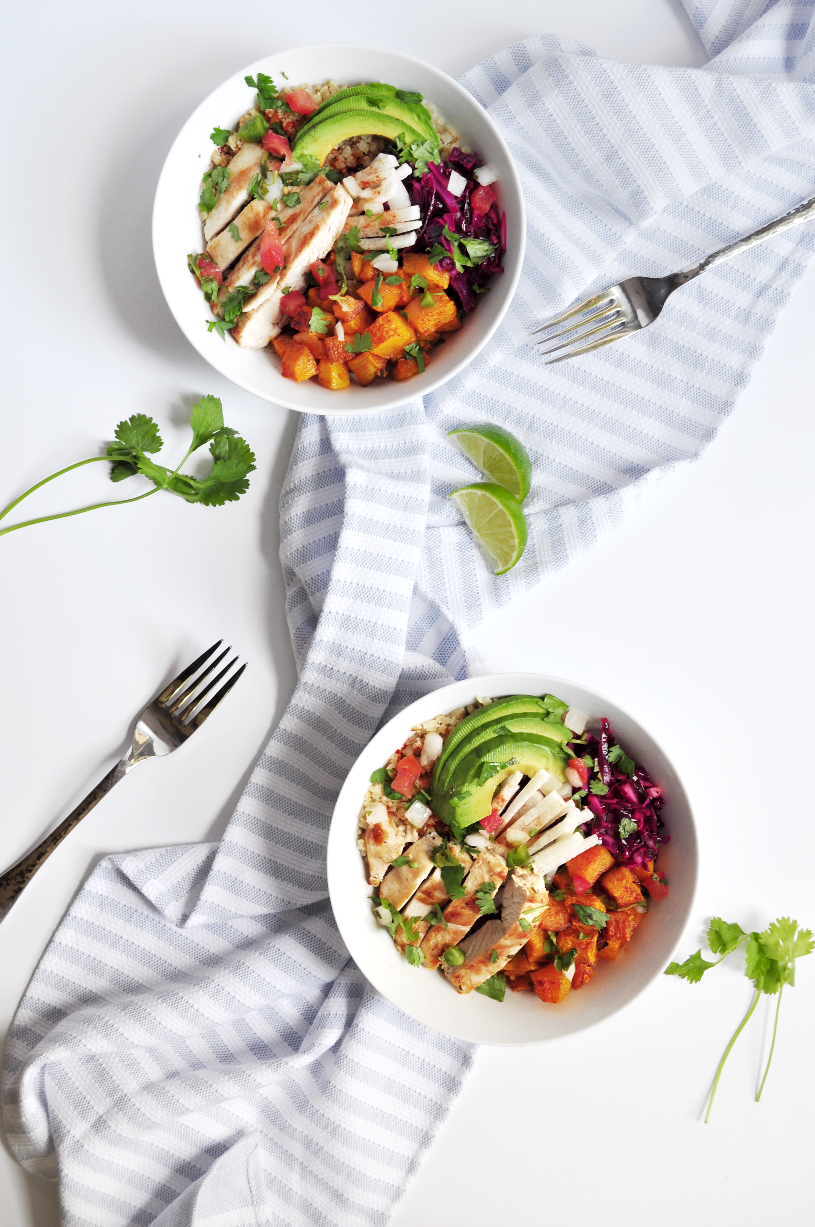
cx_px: 408
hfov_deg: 26.4
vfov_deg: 38.9
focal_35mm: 51
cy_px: 614
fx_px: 1736
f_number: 7.1
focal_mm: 34
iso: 200
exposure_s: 1/15
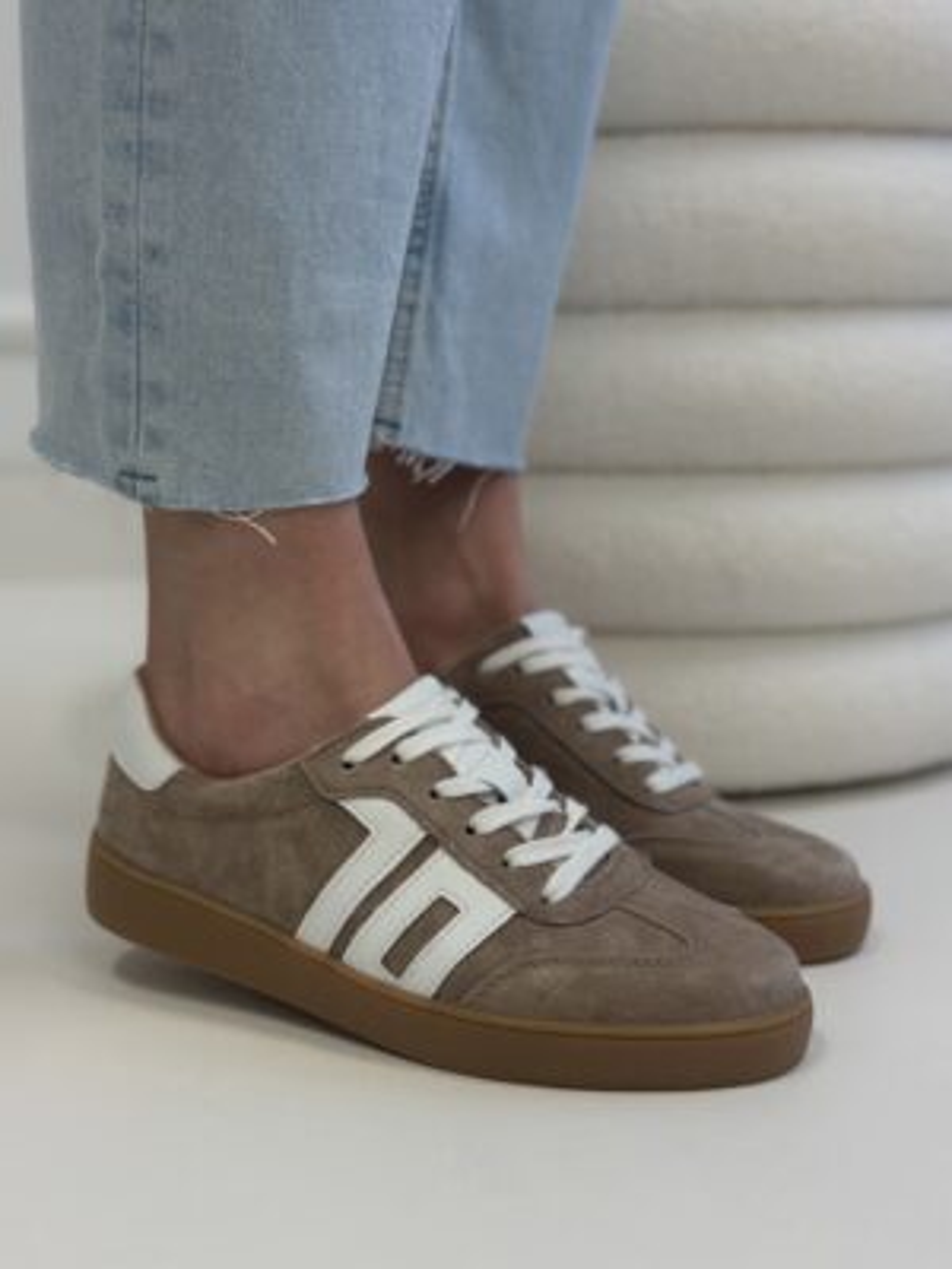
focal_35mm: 48
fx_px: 1760
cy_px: 634
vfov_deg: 39.7
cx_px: 476
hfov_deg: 30.3
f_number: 1.78
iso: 100
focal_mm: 6.86
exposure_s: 1/100
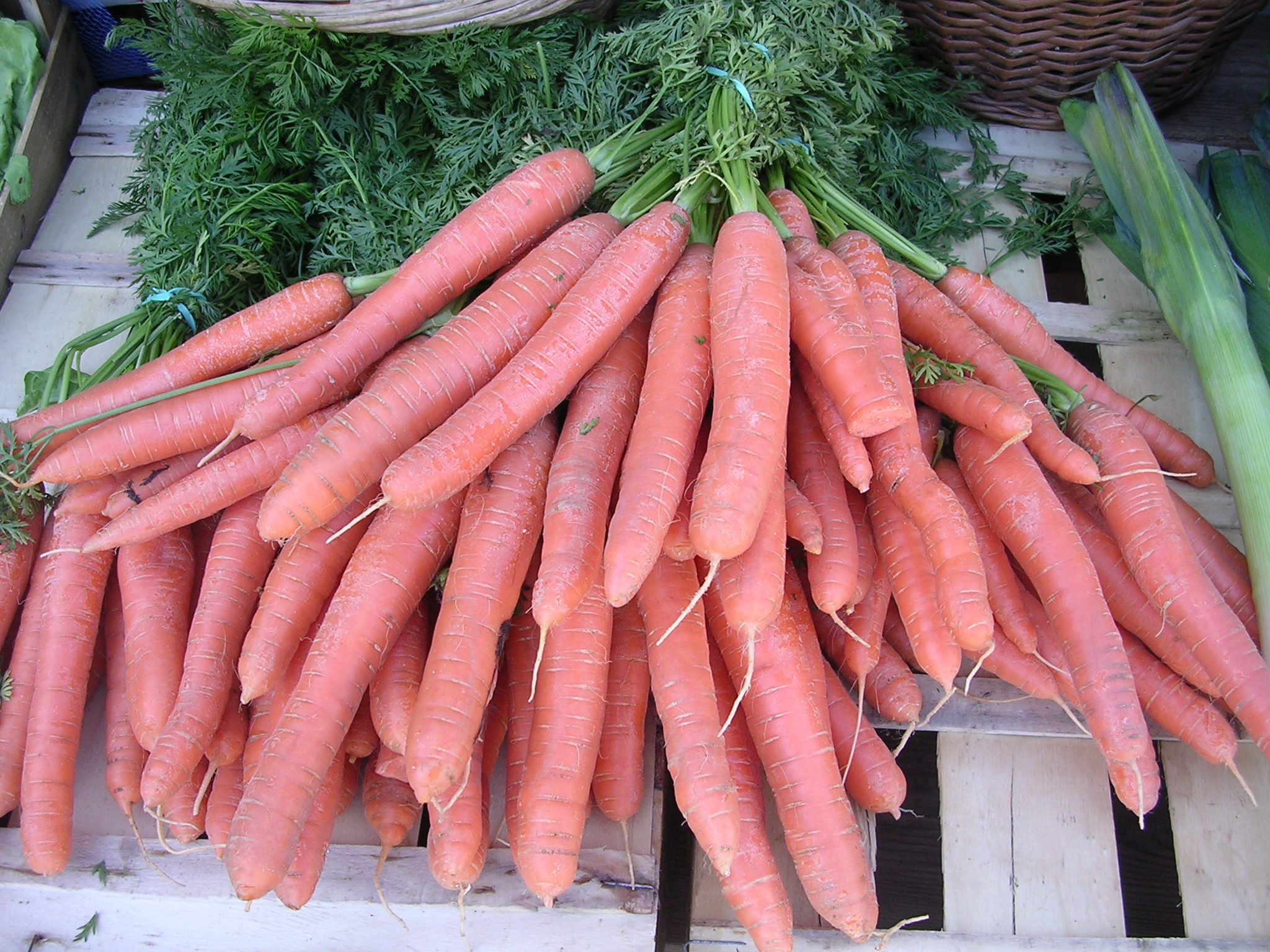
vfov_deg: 37.7
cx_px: 635
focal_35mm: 38
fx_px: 1394
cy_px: 476
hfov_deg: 49.0
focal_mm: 5.8
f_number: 2.8
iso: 100
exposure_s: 1/76.9
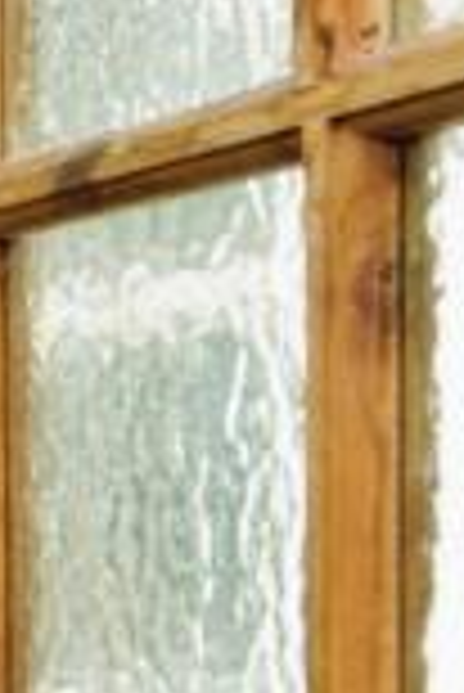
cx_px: -905
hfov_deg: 9.6
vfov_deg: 17.8
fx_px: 2180
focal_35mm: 113
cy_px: 79
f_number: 10
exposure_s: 1/200
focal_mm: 17
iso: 640
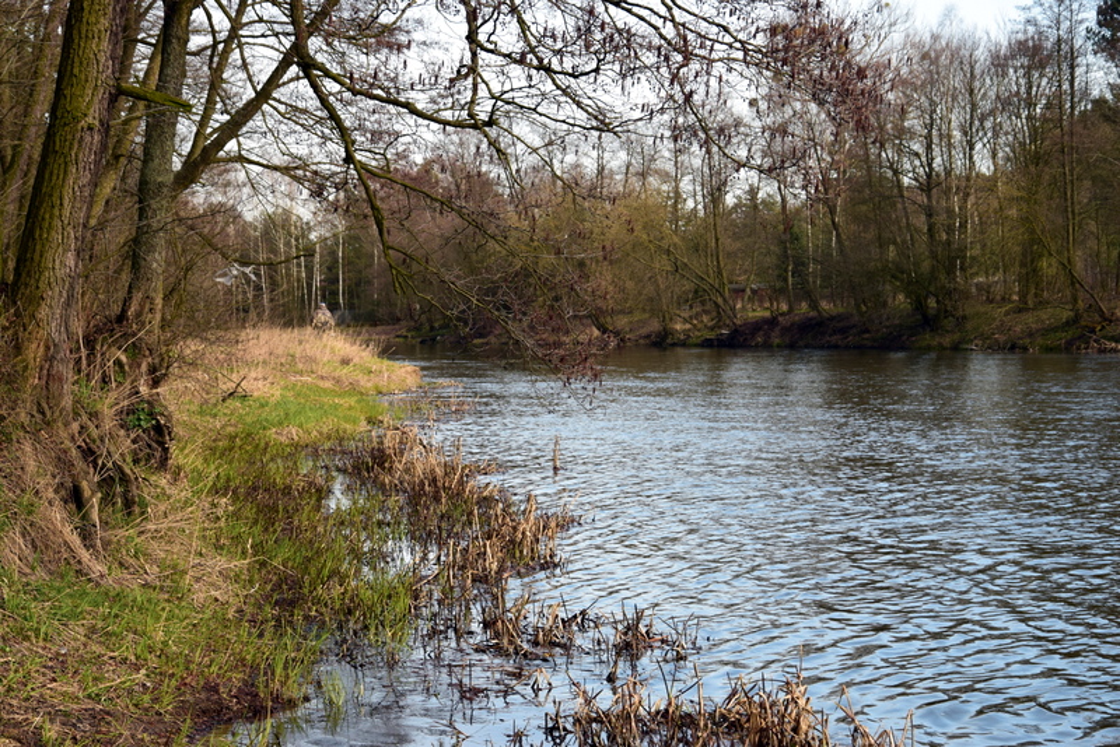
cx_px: 560
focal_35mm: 72
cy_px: 374
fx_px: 2241
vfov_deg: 18.9
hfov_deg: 28.1
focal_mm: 48
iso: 400
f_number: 9
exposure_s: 1/160
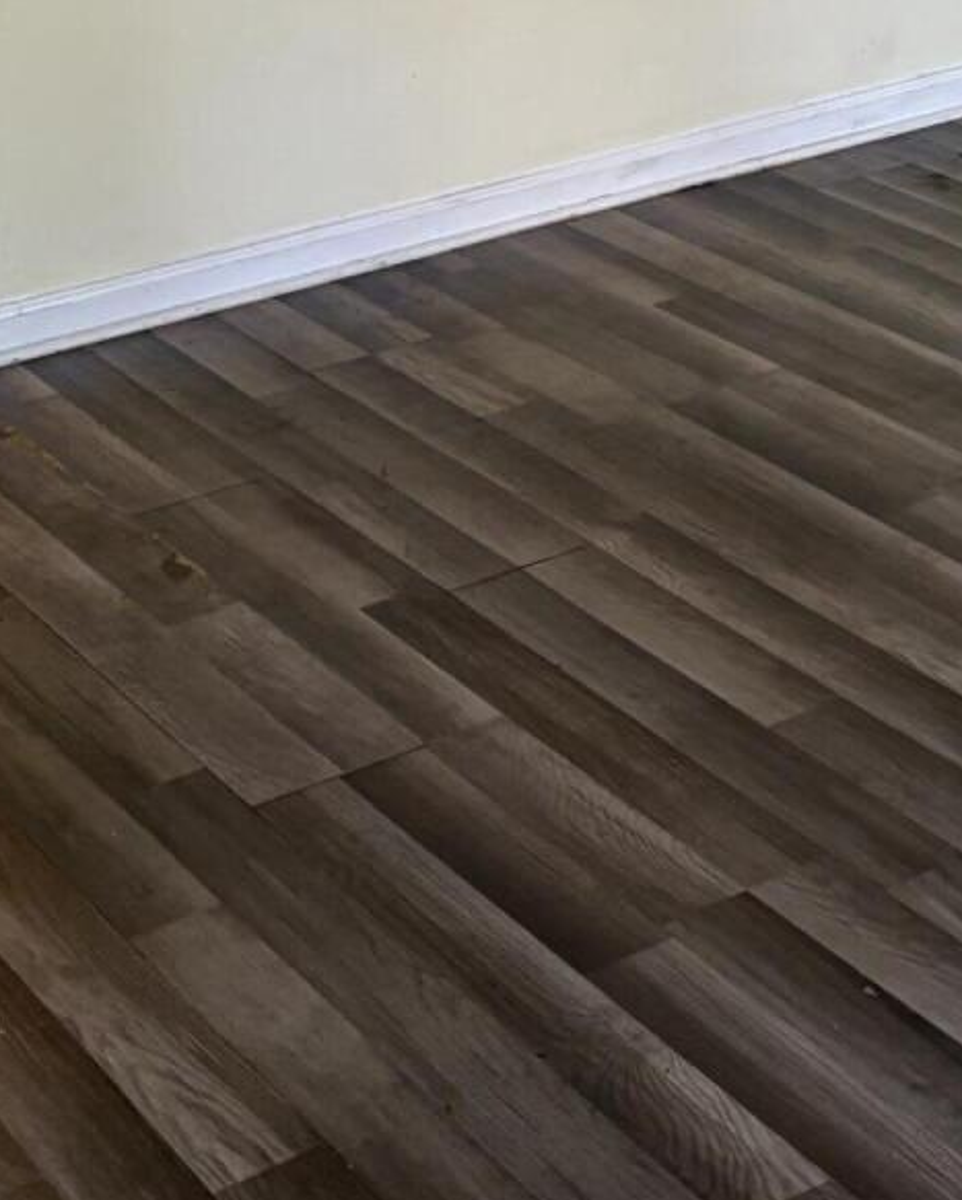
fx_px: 3094
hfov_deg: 17.0
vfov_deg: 21.0
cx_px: 1094
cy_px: -86
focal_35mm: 87
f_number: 1.6
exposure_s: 1/60
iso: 125
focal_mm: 5.96
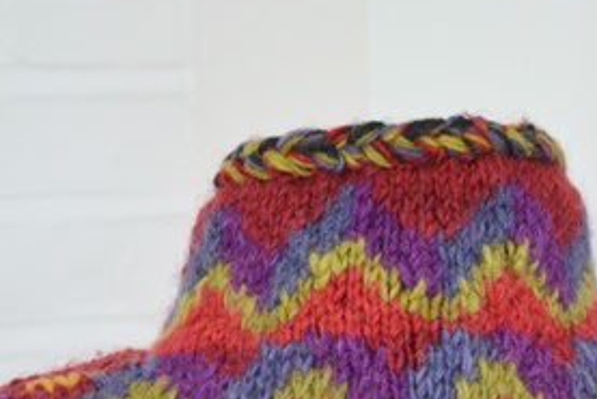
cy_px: 401
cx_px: 405
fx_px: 2373
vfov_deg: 9.5
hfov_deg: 14.3
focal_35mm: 143
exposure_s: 1/100
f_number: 5.3
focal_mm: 44
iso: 400
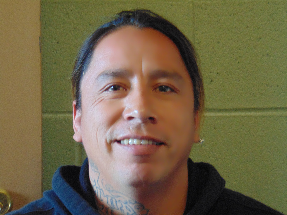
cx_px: 144
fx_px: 1103
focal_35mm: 133
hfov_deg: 14.8
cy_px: 108
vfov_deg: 11.1
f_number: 4
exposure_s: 1/30
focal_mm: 23.9
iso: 400
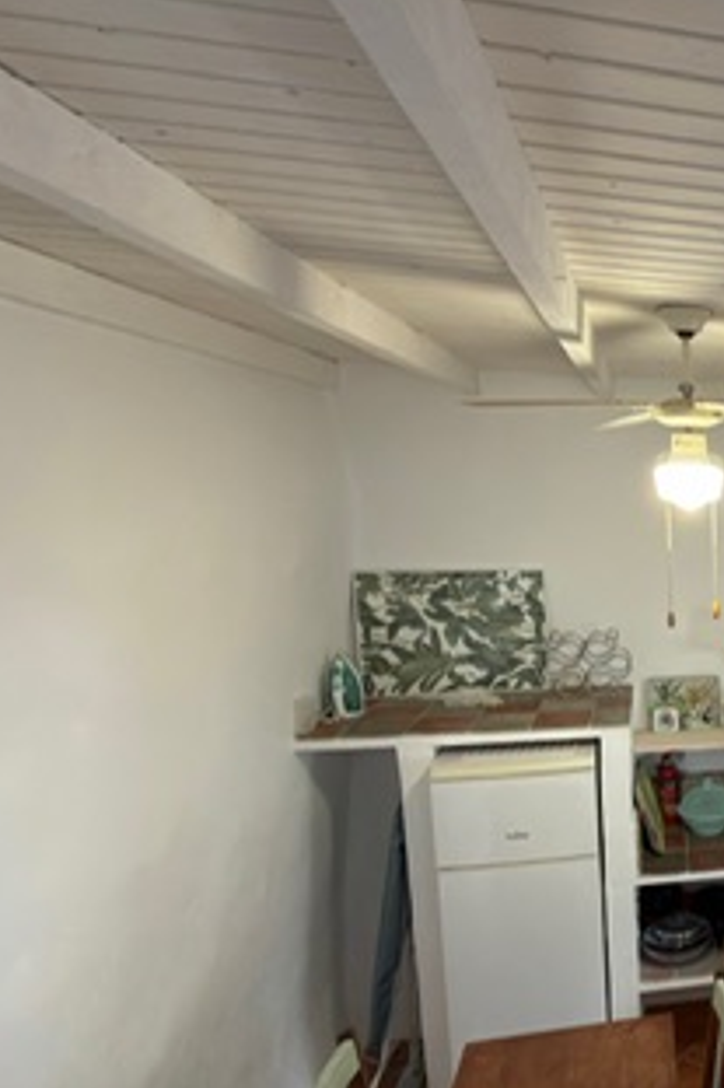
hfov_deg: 33.5
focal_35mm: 30
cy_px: 647
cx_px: 909
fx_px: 906
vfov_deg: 61.5
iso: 250
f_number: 2.2
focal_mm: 2.22
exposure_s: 1/30
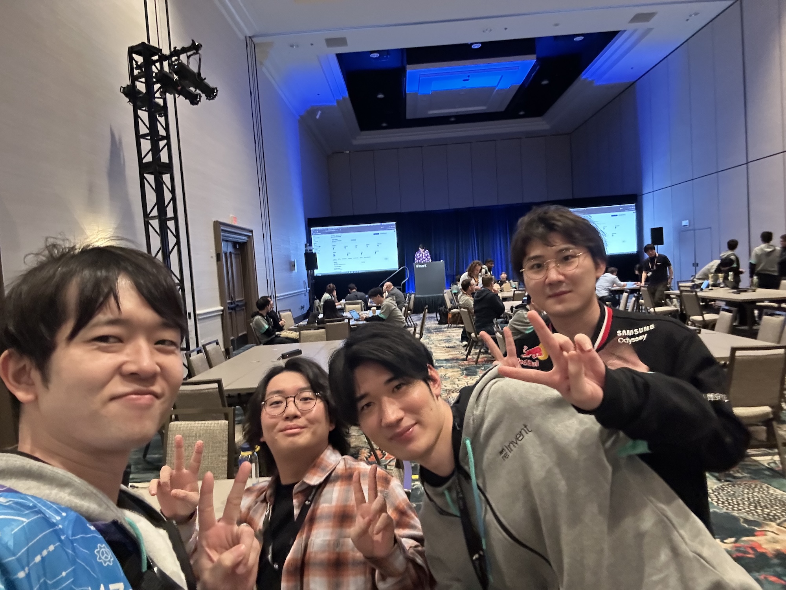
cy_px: 295
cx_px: 393
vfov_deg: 58.9
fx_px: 522
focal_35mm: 23
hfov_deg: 73.9
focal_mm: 2.69
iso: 640
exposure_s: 1/30
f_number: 1.9
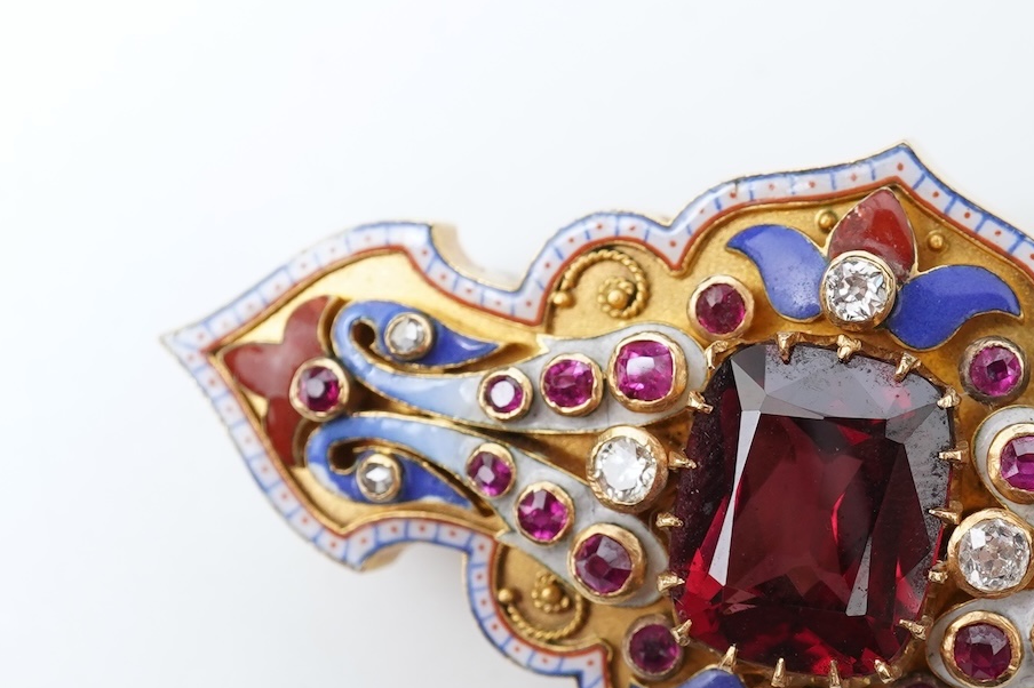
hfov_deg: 20.5
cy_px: 455
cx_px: 865
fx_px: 2814
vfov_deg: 13.9
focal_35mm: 98
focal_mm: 30
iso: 640
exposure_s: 1/125
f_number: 14
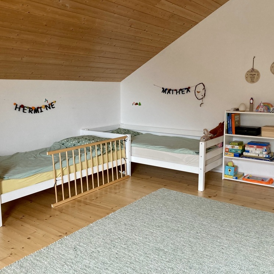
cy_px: 134
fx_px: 304
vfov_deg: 48.4
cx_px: 135
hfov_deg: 48.4
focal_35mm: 34
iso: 160
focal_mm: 3.99
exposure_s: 1/60
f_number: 1.8
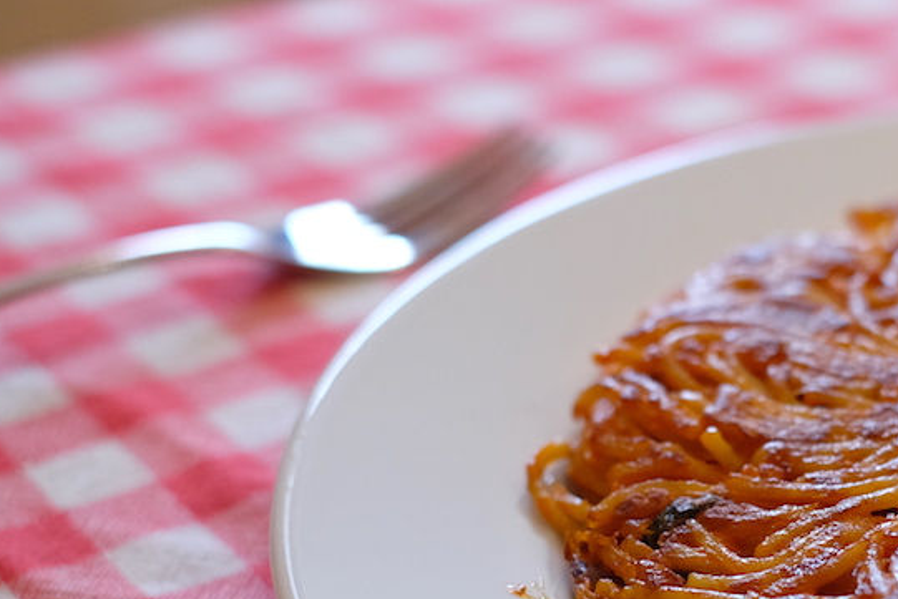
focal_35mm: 98
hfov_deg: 20.6
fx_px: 2445
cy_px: 524
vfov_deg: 13.9
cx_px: 699
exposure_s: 1/500
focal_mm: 35
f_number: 2.2
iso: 1600
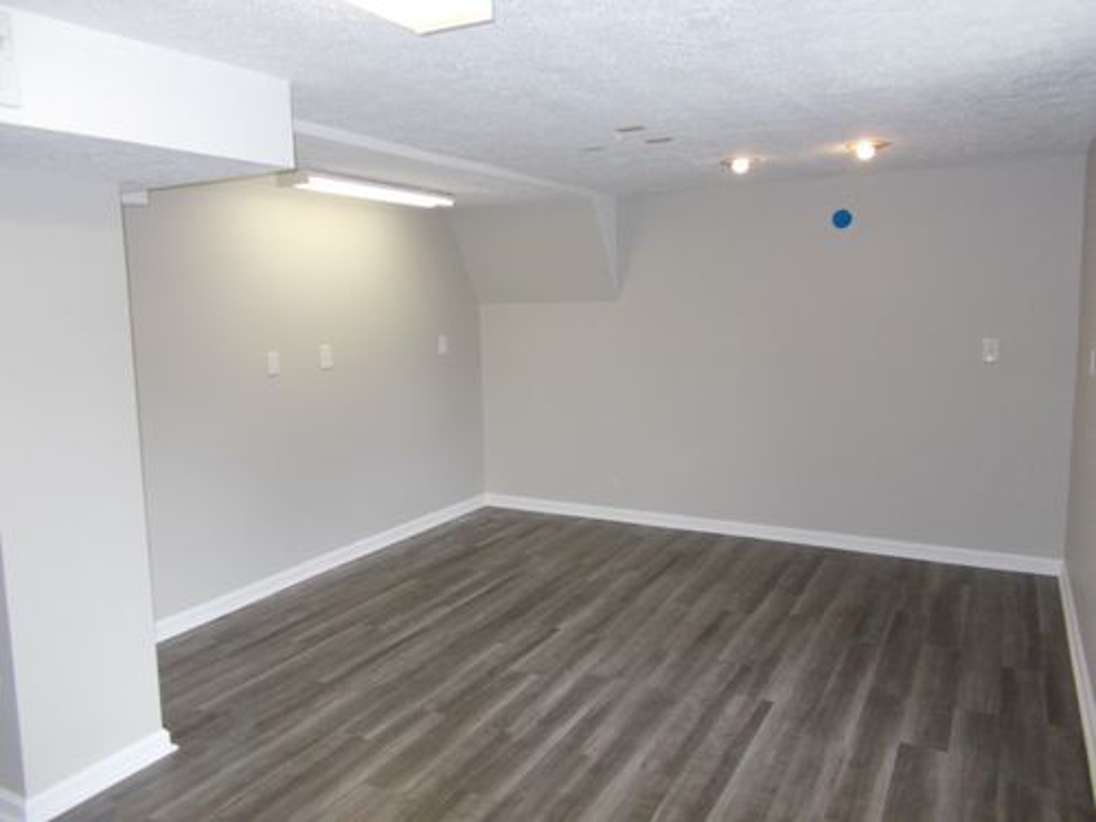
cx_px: 548
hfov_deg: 67.3
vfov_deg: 53.1
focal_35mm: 26
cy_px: 411
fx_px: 823
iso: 200
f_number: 3.2
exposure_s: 1/25
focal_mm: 4.6
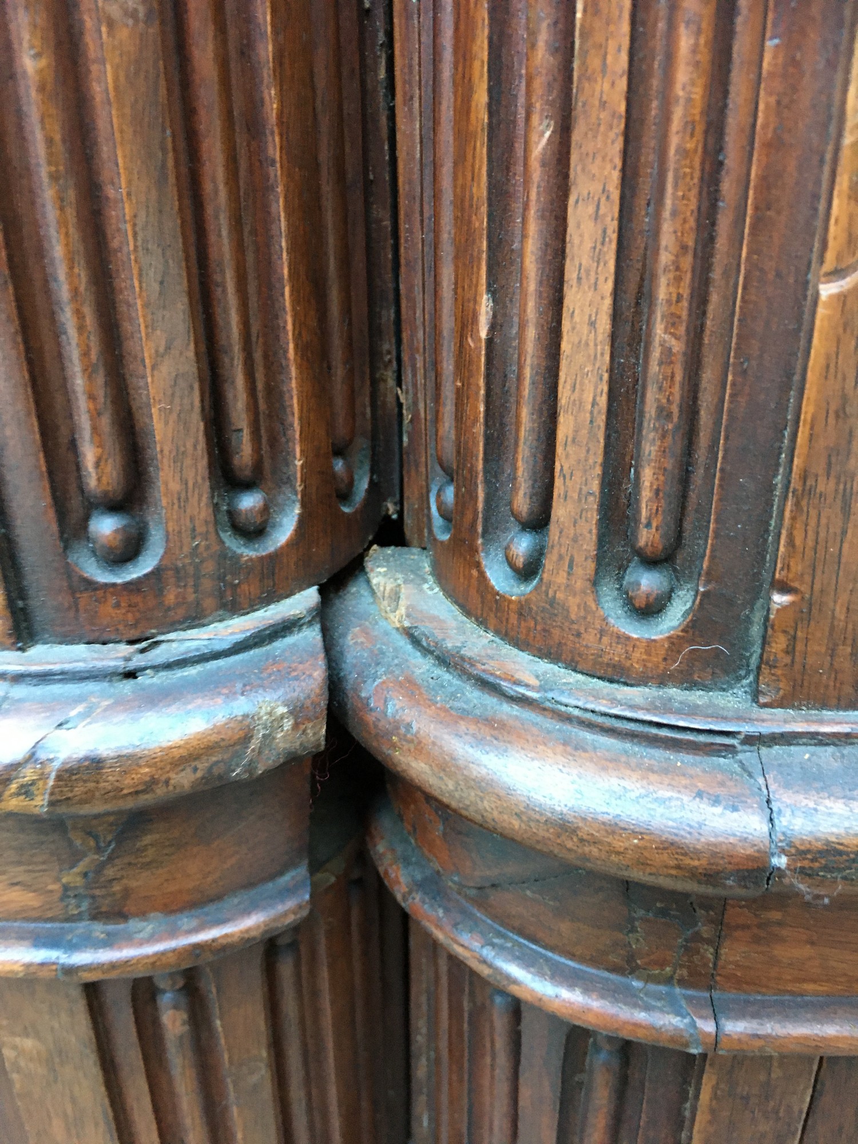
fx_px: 958
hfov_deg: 48.2
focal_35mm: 29
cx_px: 429
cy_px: 572
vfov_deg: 61.7
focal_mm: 4.15
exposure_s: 1/33
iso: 200
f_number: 2.2
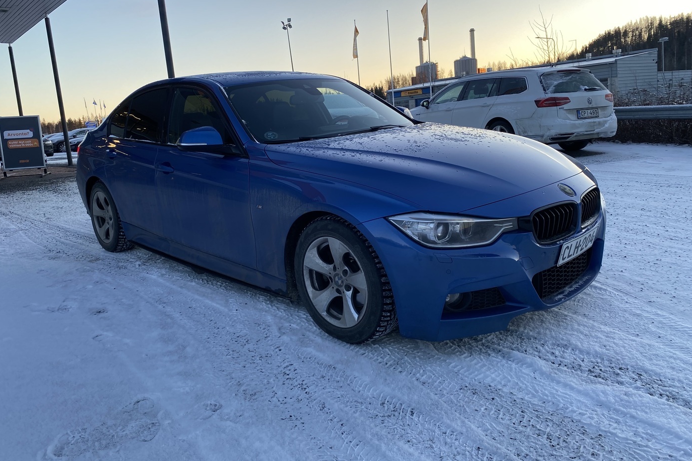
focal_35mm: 28
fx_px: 538
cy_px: 203
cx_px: 336
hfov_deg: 65.5
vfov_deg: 46.3
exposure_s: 1/141
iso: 32
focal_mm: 4.25
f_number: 1.8
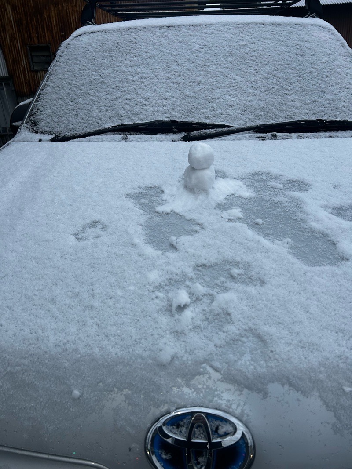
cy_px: 234
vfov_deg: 67.3
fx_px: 353
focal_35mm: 26
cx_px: 176
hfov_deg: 53.1
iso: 100
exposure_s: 1/121
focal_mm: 5.7
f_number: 1.5
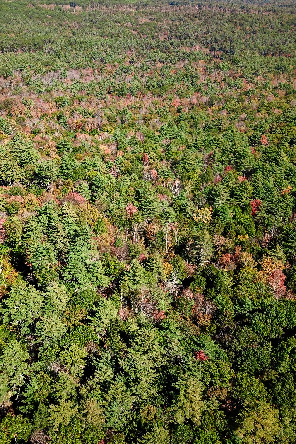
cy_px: 225
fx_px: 456
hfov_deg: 35.9
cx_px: 135
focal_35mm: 37
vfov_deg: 51.9
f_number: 2.2
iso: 100
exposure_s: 1/1200
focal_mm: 4.73
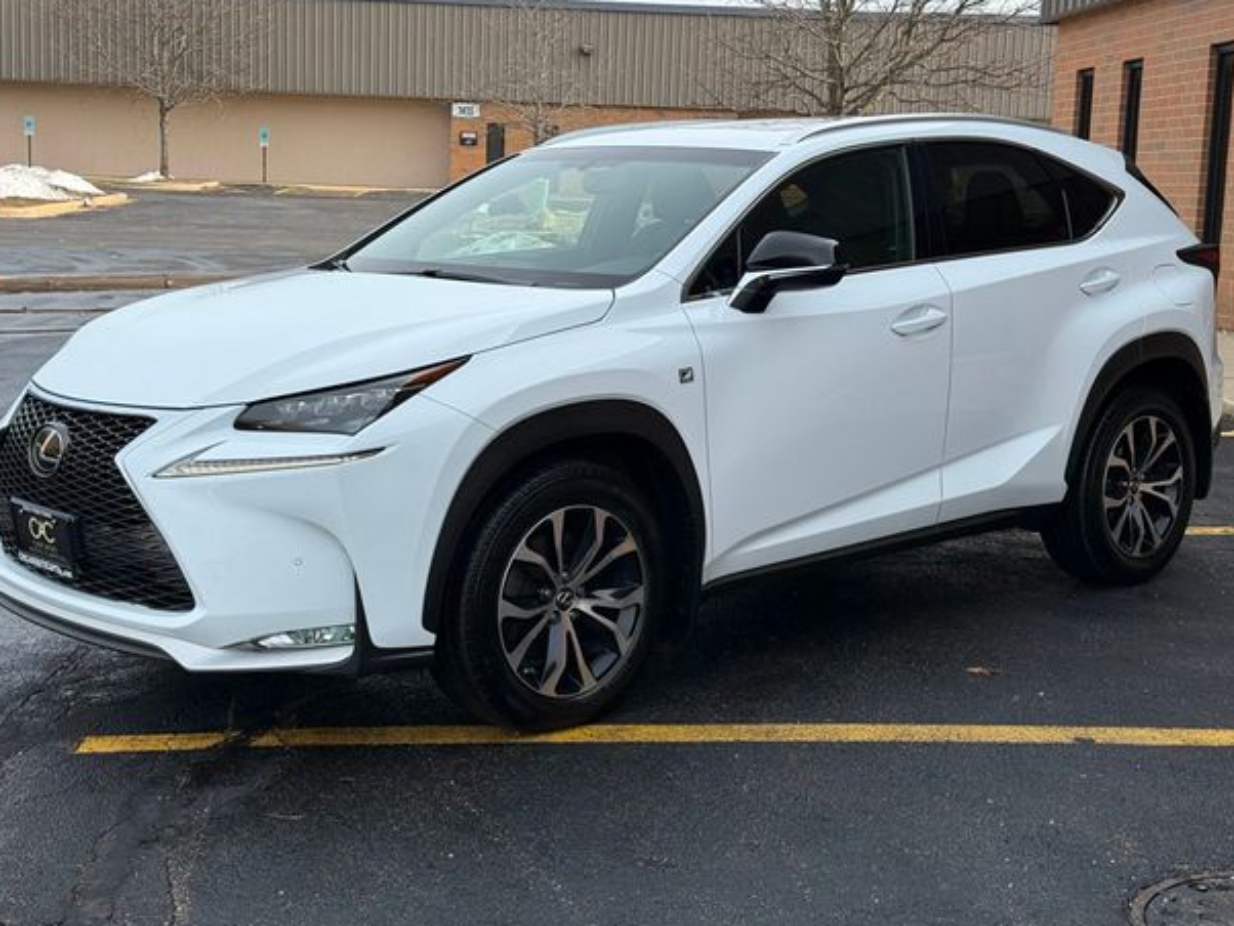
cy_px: 447
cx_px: 601
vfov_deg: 28.6
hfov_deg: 37.5
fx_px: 1819
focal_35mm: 51
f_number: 1.78
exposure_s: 1/2342
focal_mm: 6.76
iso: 64
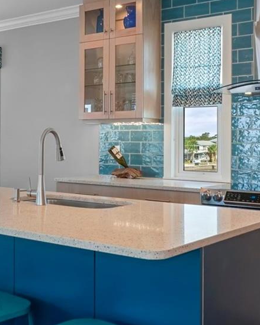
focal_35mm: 53
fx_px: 513
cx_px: 84
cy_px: 152
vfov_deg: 35.1
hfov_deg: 28.2
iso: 1000
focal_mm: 13
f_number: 8
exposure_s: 1/10
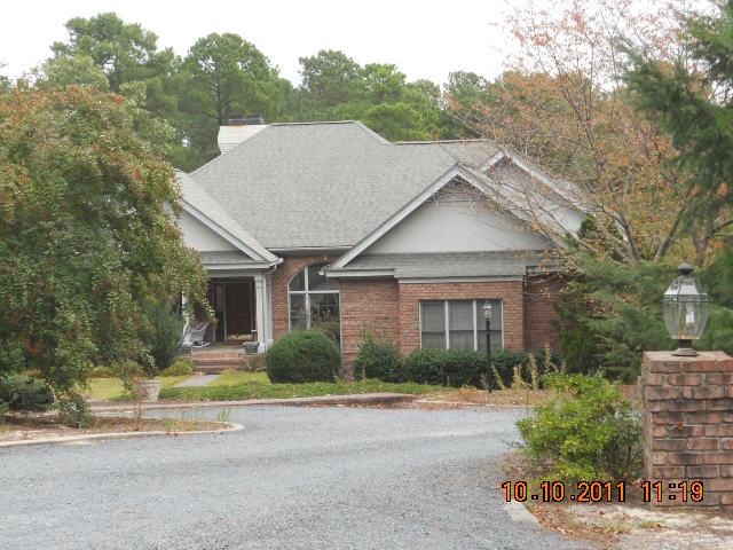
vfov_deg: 22.6
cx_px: 366
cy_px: 275
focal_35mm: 65
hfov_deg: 29.8
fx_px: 1376
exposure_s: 1/80
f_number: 5.3
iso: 80
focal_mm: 11.7
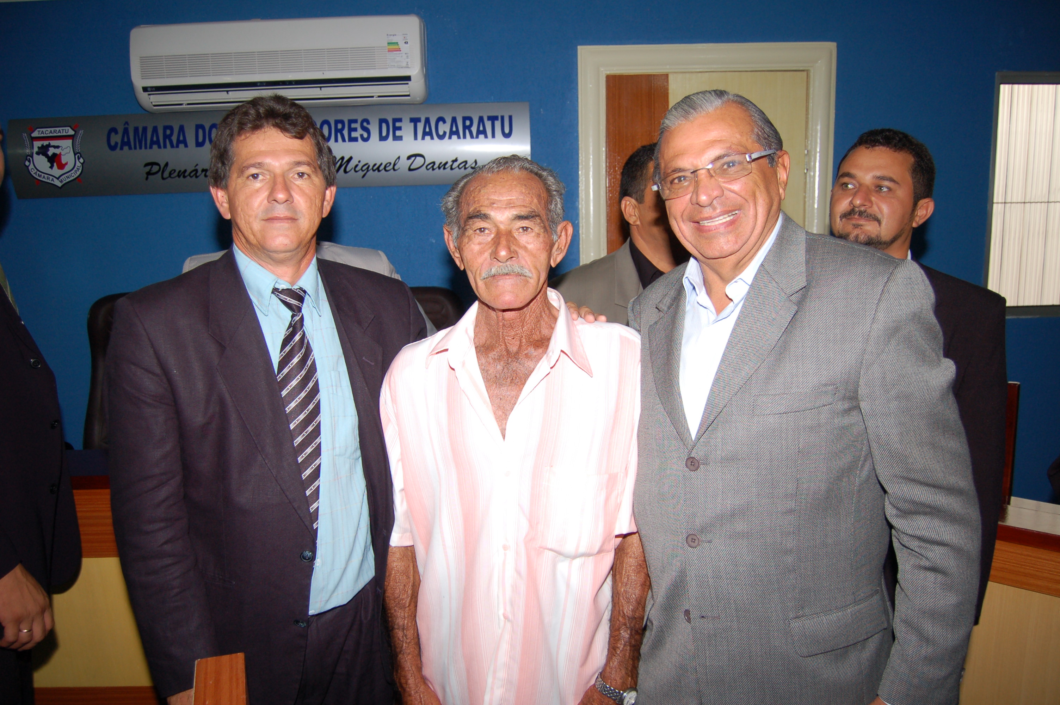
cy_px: 352
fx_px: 838
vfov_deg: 45.6
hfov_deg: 64.6
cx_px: 530
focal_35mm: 28
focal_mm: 19
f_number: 3.5
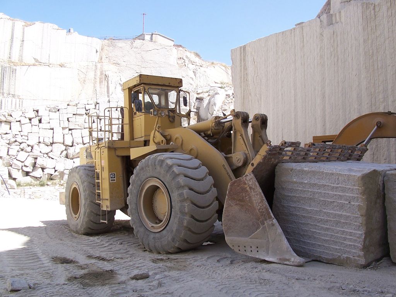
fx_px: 400
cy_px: 148
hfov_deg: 52.6
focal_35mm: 35
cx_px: 198
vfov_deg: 40.7
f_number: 4
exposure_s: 1/350
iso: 80
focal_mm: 6
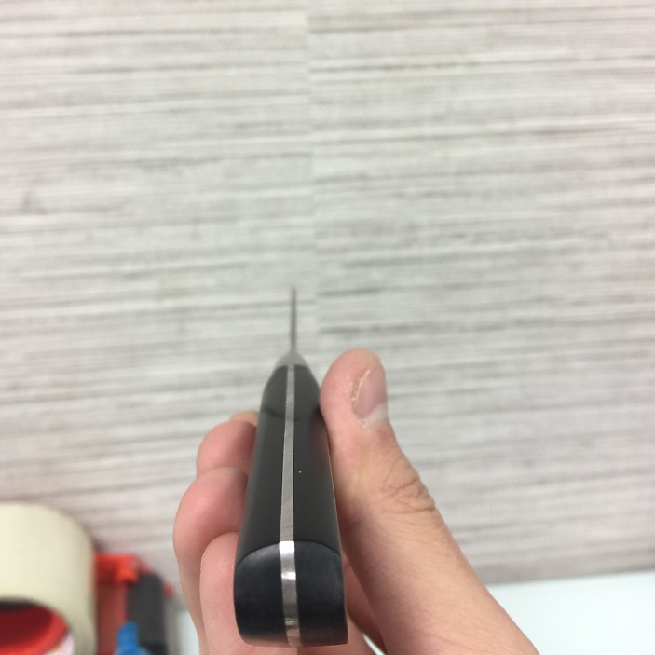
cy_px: 225
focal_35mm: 35
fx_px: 749
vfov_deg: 46.6
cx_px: 333
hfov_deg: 47.2
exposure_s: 1/15
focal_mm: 4.15
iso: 32
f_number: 2.2
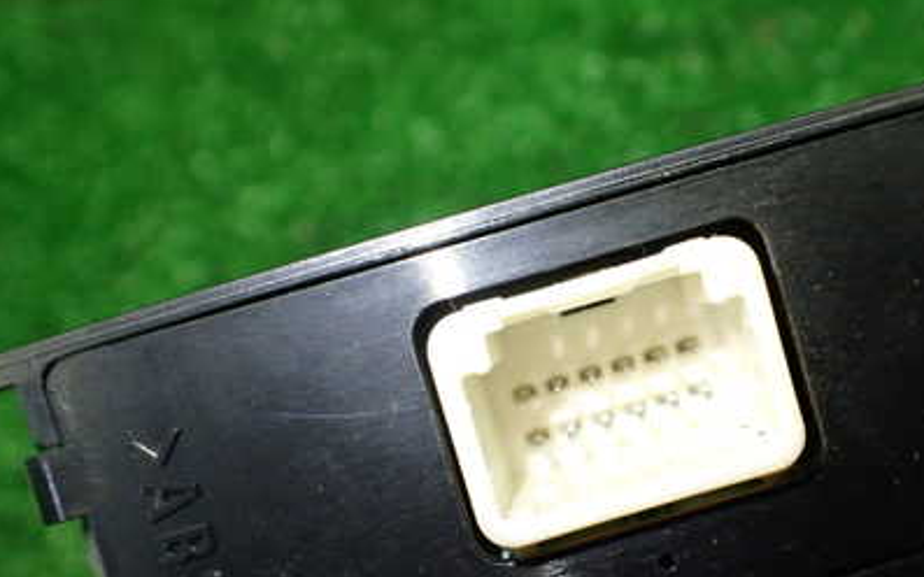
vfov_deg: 26.8
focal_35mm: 48
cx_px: 614
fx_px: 1209
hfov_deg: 41.3
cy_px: 356
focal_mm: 5.4
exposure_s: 1/125
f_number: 2.3
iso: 400
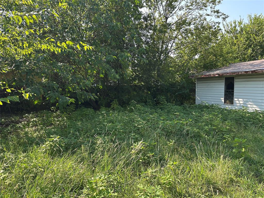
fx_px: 183
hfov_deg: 71.6
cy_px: 99
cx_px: 132
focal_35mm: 24
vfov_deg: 56.8
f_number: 1.78
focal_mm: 6.86
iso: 80
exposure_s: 1/694
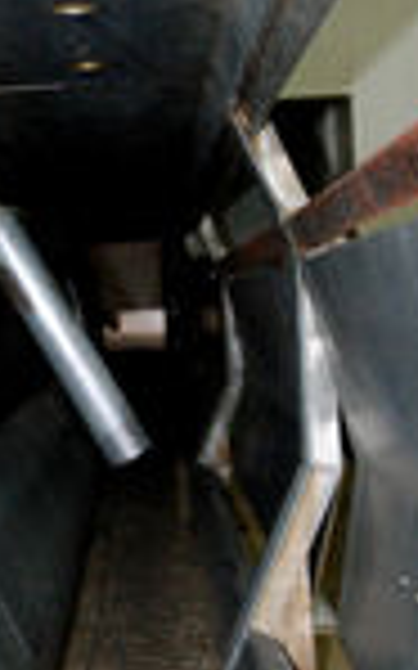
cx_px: 43
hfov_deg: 15.7
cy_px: 277
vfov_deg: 25.2
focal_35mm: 82
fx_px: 1496
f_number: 3.2
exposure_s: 1/30
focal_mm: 20
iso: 1600
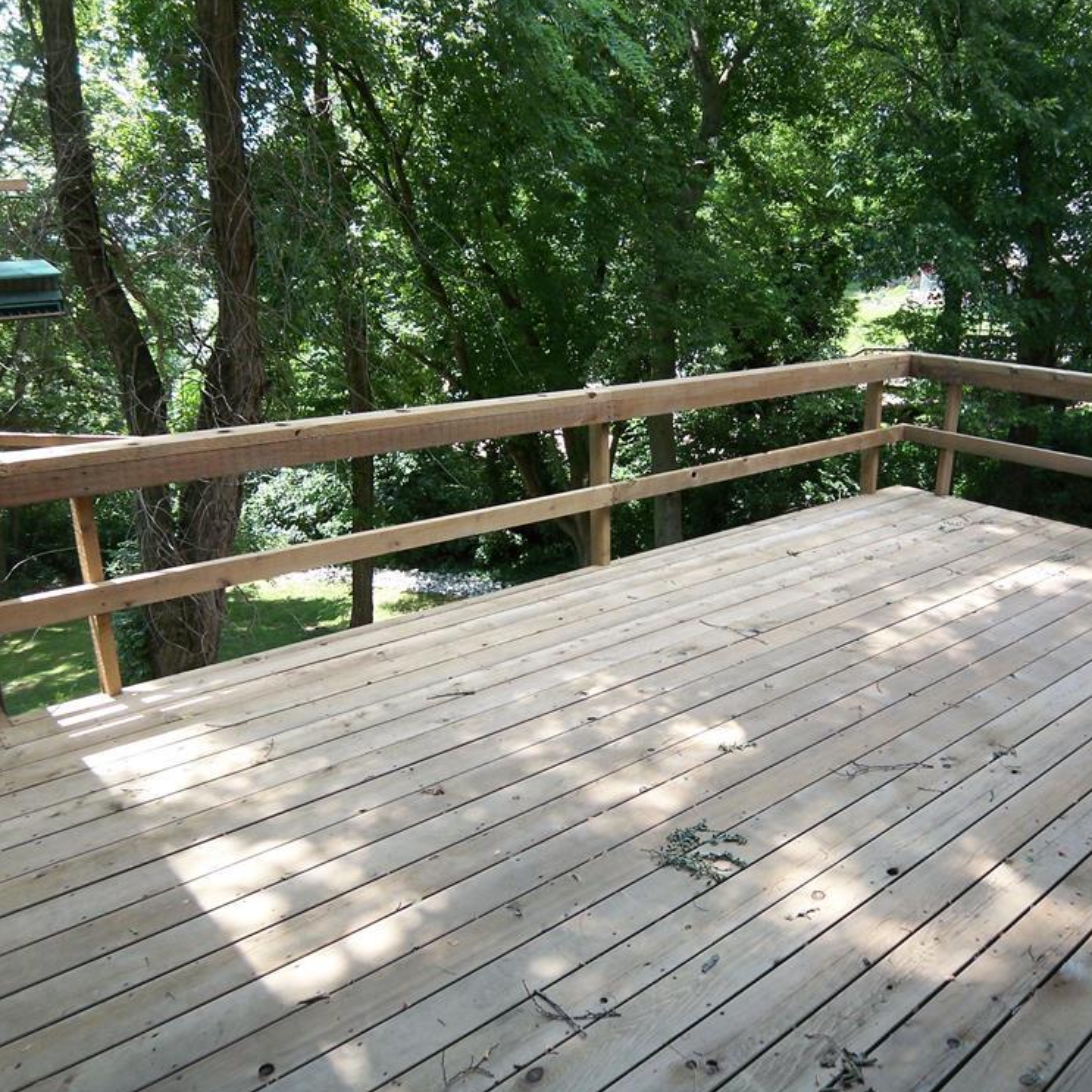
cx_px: 633
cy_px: 534
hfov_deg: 57.0
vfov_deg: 57.3
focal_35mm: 28
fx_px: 999
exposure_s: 1/100
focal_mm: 3.8
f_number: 2.8
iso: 50
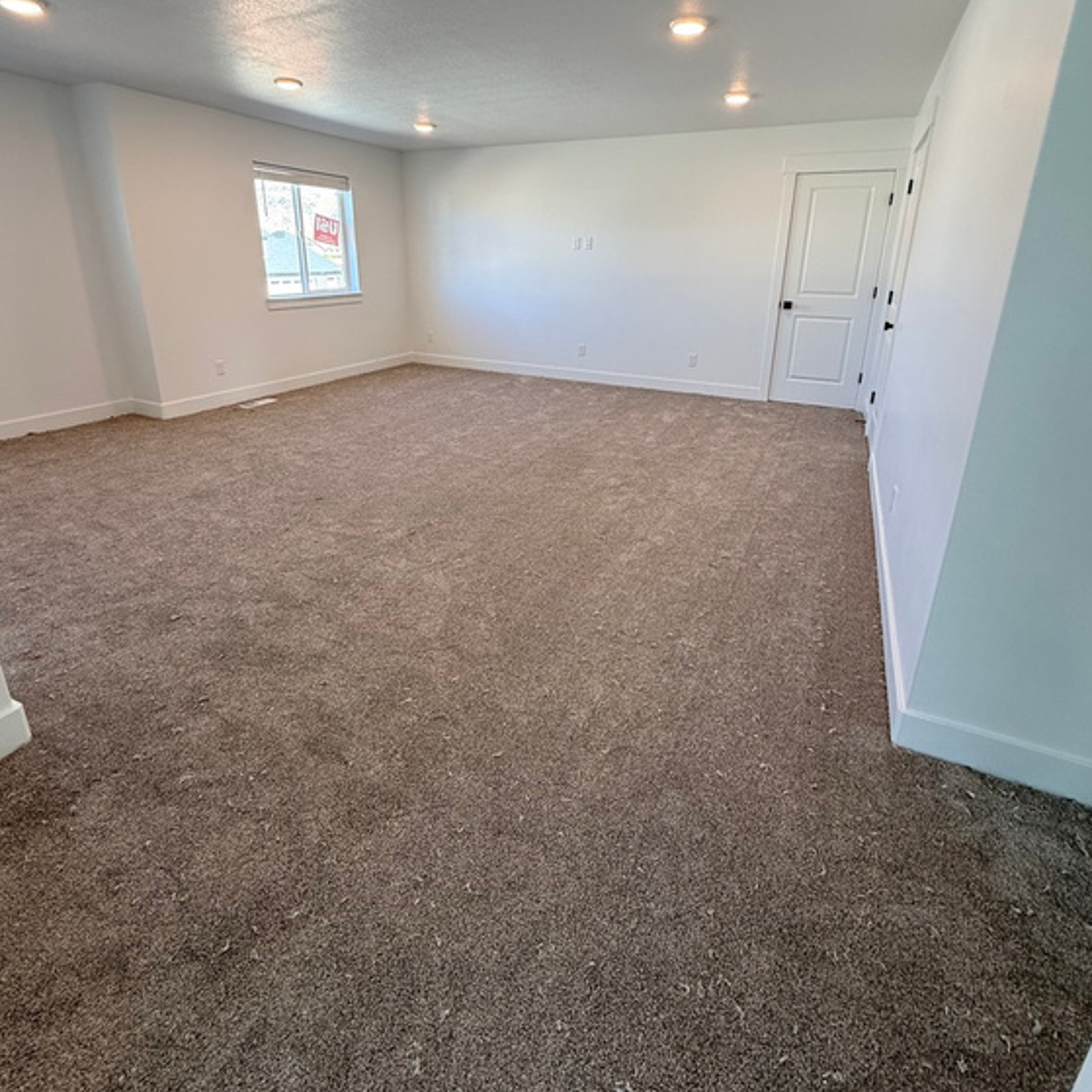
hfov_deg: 84.0
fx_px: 607
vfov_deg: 83.1
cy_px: 443
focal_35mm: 17
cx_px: 547
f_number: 2.2
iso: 125
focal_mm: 2.22
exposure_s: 1/120
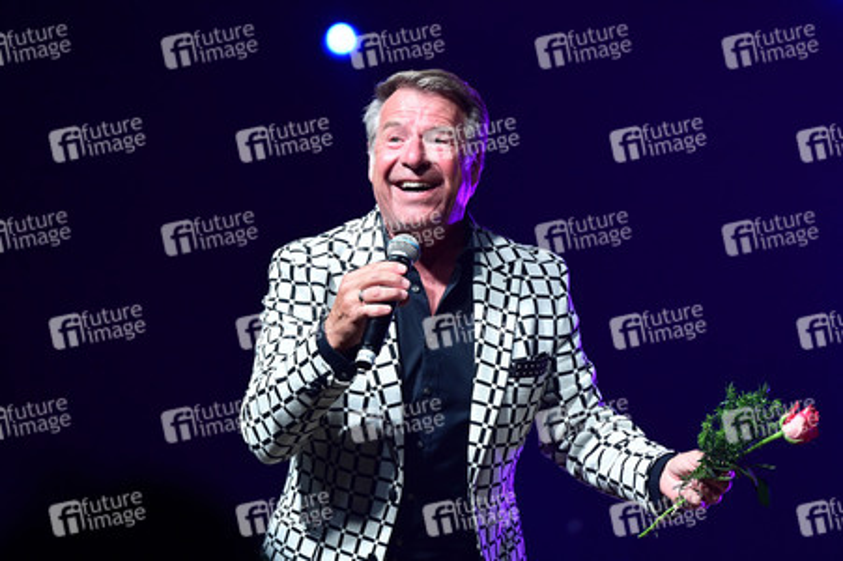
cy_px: 280
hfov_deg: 10.3
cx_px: 422
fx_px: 4680
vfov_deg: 6.9
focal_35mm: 200
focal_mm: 200
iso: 2500
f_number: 3.5
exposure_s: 1/400
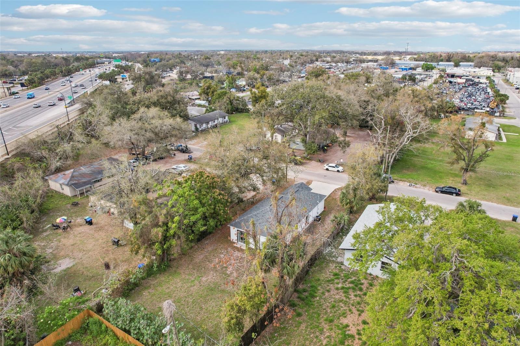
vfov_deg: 57.2
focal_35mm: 22
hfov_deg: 78.6
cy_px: 173
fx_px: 318
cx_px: 260
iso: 150
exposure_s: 1/1250
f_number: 2.8
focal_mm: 8.4
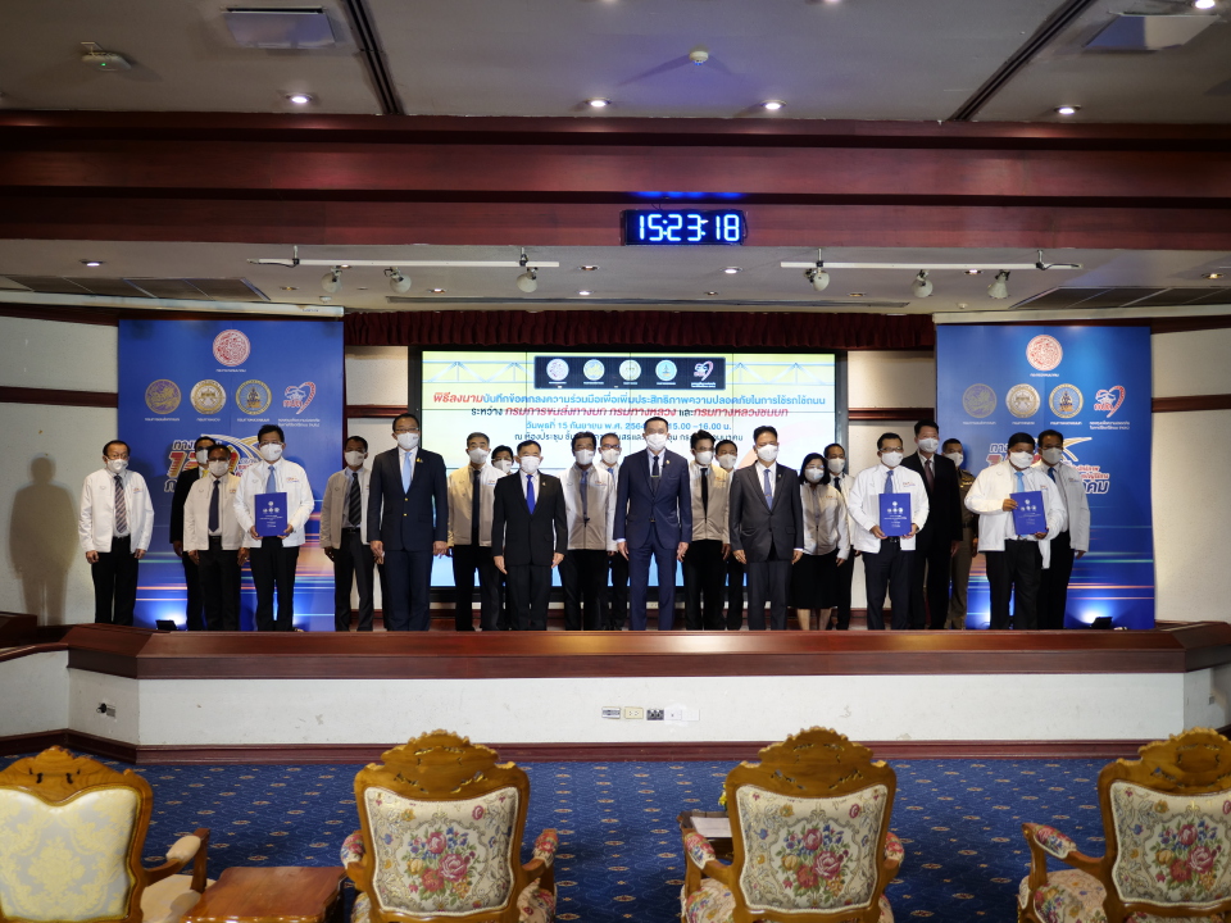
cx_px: 616
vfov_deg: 37.7
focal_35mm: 38
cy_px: 462
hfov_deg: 49.0
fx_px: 1351
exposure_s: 1/100
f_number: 1.7
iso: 200
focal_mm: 19
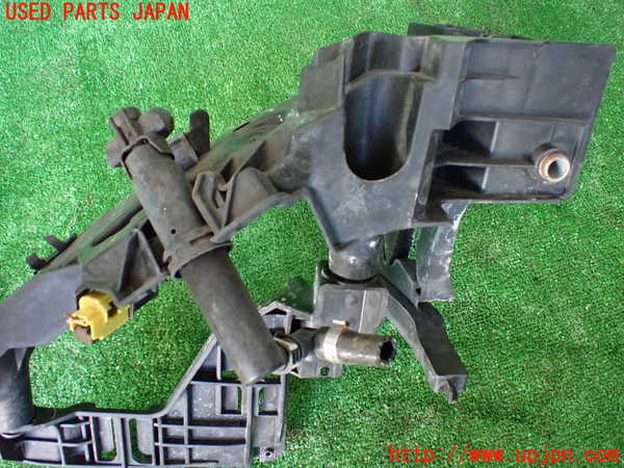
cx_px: 312
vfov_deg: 46.8
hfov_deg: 60.0
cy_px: 234
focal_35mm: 30
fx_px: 541
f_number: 2.3
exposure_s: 1/80
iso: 800
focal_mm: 5.4
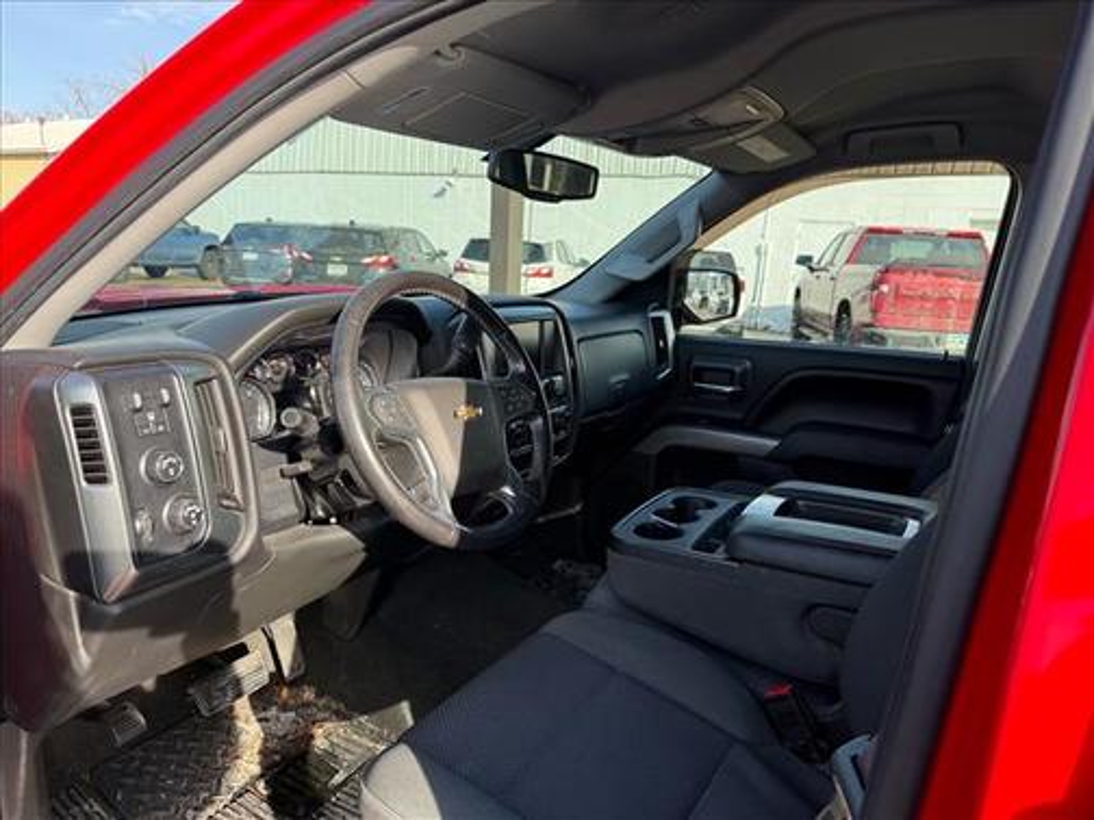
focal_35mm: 24
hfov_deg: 71.6
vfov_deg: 56.8
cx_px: 547
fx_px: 758
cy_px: 410
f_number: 1.78
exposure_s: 1/1122
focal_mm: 6.76
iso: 100
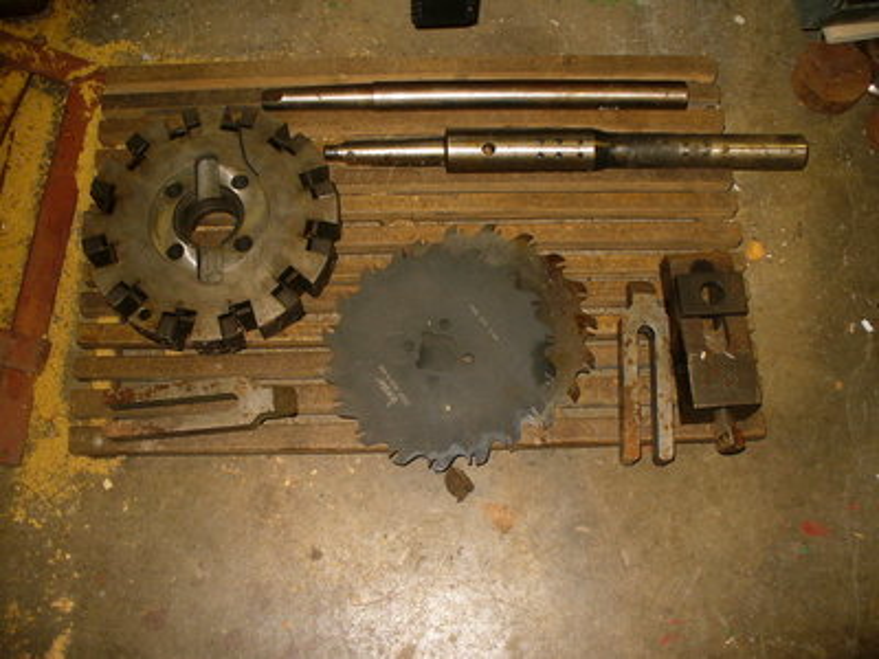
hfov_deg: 50.1
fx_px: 940
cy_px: 330
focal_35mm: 37
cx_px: 440
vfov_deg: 38.7
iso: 125
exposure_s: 1/30
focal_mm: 6.1
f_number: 2.8
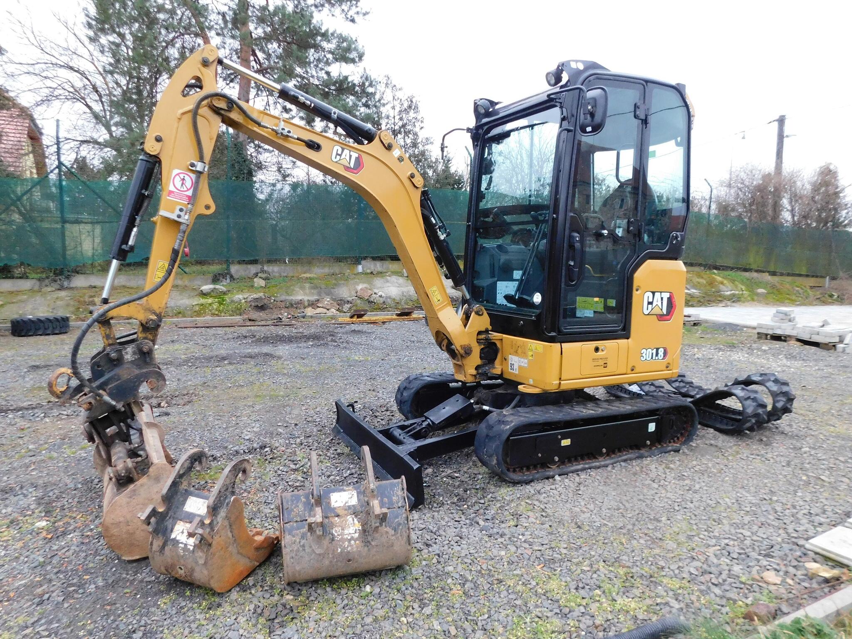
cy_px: 320
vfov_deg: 58.9
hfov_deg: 73.9
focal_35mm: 23
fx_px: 566
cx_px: 426
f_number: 3
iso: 400
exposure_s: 1/25
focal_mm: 4
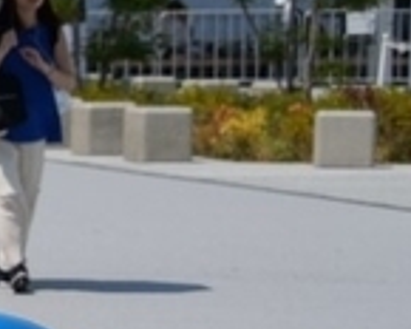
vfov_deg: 5.1
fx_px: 3674
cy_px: 372
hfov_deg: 5.8
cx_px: -992
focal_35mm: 302
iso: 100
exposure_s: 1/1600
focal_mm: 39
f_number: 4.5
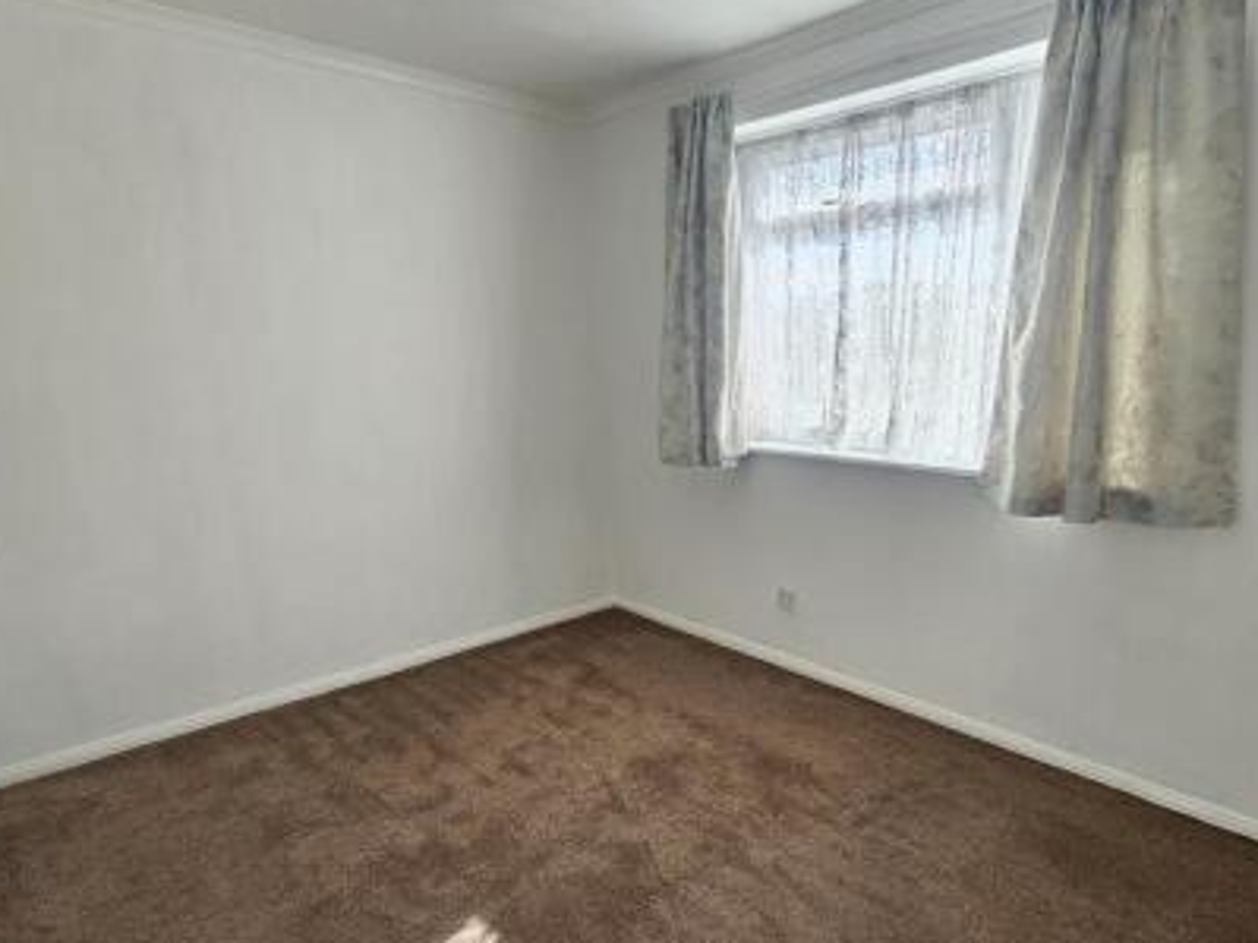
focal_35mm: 19
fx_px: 690
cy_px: 569
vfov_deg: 67.9
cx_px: 774
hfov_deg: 83.3
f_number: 2.2
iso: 50
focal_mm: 2.2
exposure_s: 1/154
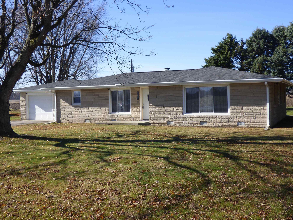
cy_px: 97
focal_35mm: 42
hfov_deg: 44.8
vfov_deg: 34.3
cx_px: 145
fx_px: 356
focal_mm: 6.47
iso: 100
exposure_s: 1/800
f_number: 3.5
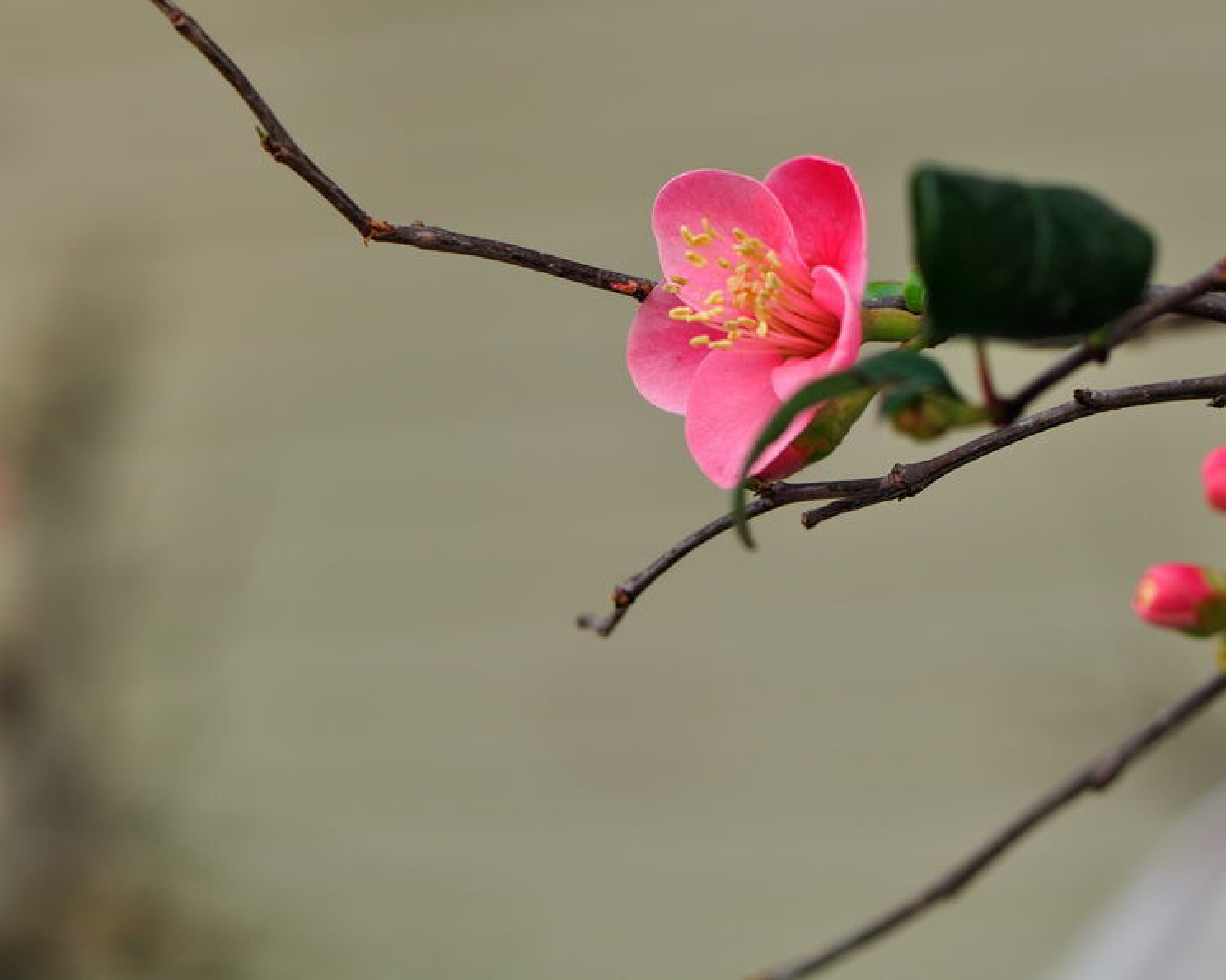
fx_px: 6478
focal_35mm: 179
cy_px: 489
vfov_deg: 8.7
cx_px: 725
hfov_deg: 10.8
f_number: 5.6
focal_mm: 105
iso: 200
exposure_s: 1/160
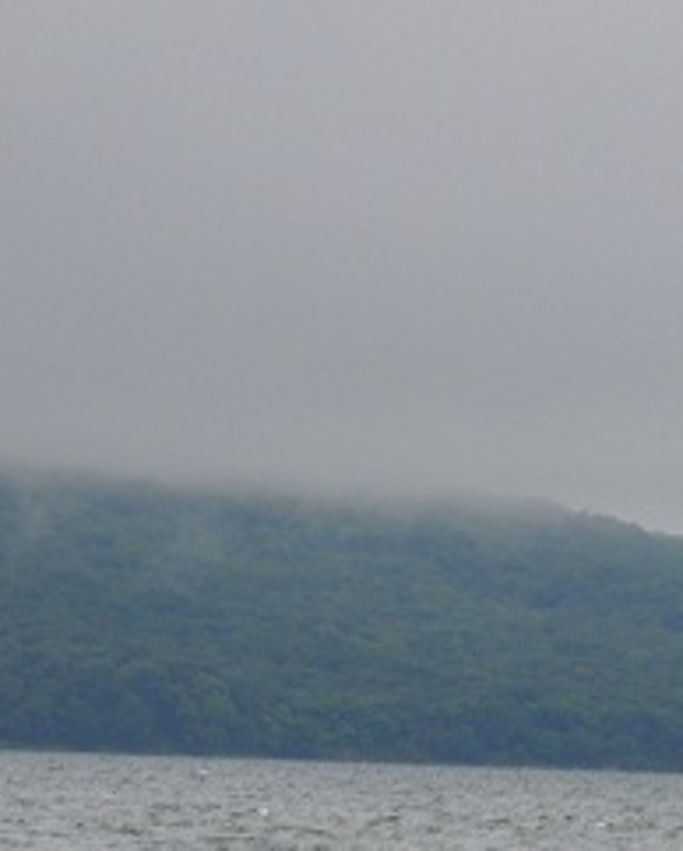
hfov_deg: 3.0
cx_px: 870
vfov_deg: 3.7
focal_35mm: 524
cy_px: 942
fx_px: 13215
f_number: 8
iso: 400
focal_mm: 105
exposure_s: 1/200
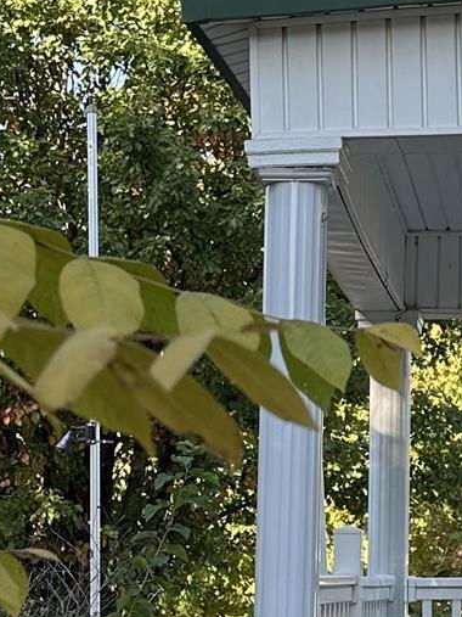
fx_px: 1940
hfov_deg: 13.4
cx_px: 457
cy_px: 262
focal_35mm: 109
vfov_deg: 18.0
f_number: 1.78
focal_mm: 6.86
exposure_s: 1/676
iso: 80
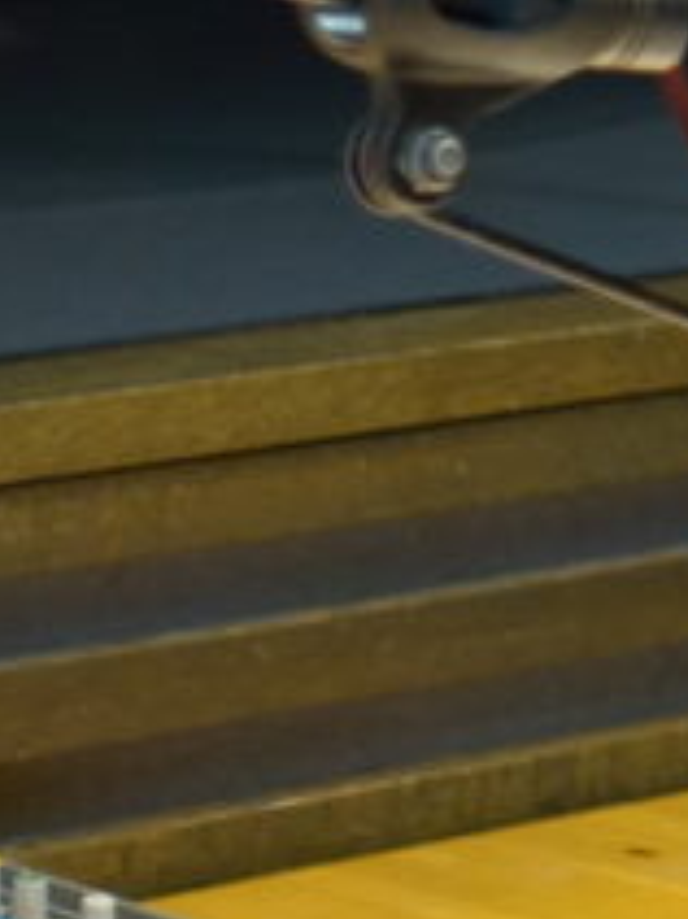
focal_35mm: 247
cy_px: -294
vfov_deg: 7.9
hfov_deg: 5.7
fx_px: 6552
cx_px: 1794
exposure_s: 1/60
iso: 800
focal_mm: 19.48
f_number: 2.8
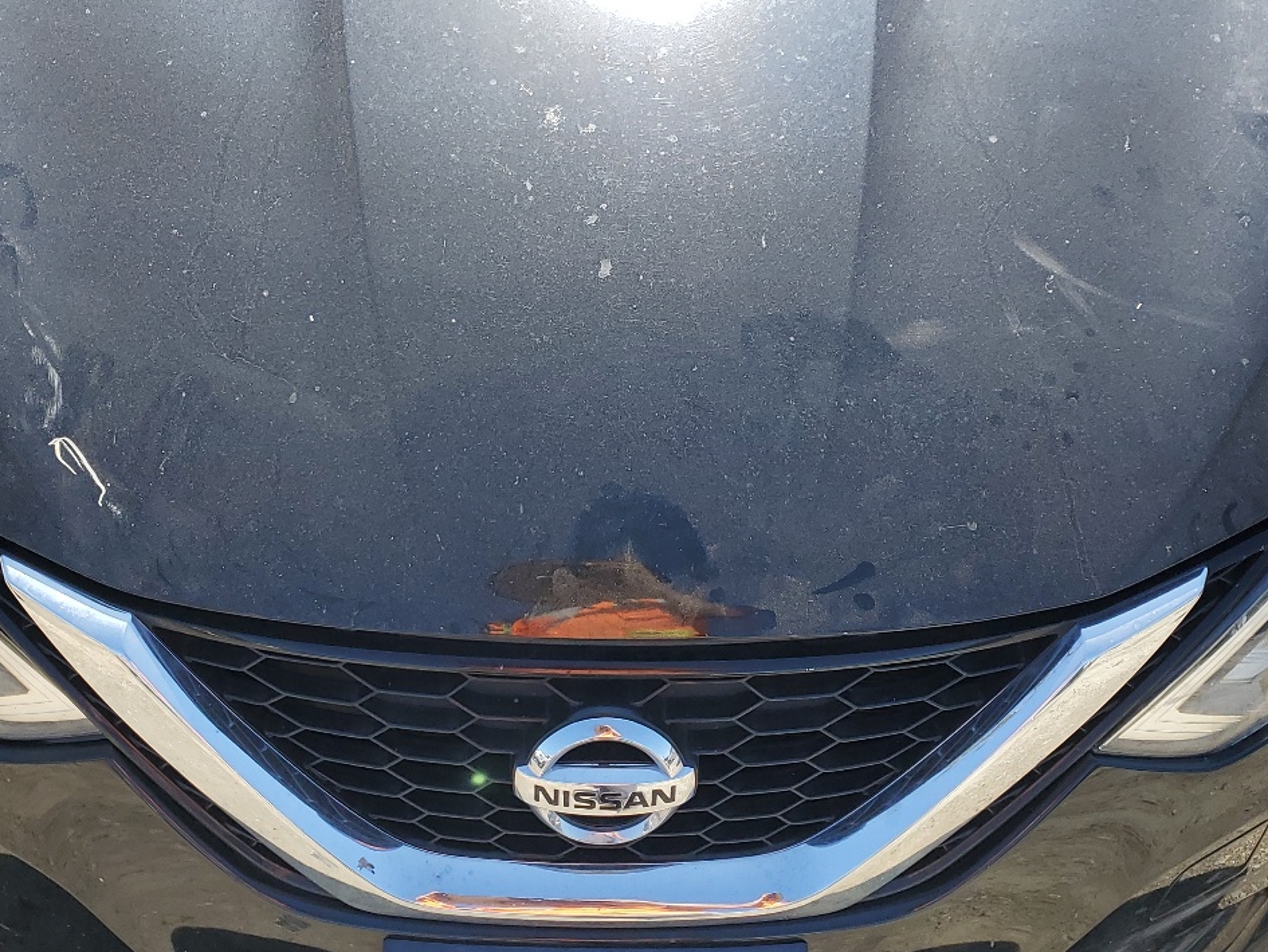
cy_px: 415
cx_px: 588
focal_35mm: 44
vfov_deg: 32.8
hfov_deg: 42.9
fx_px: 1612
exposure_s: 1/1250
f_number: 1.5
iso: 50
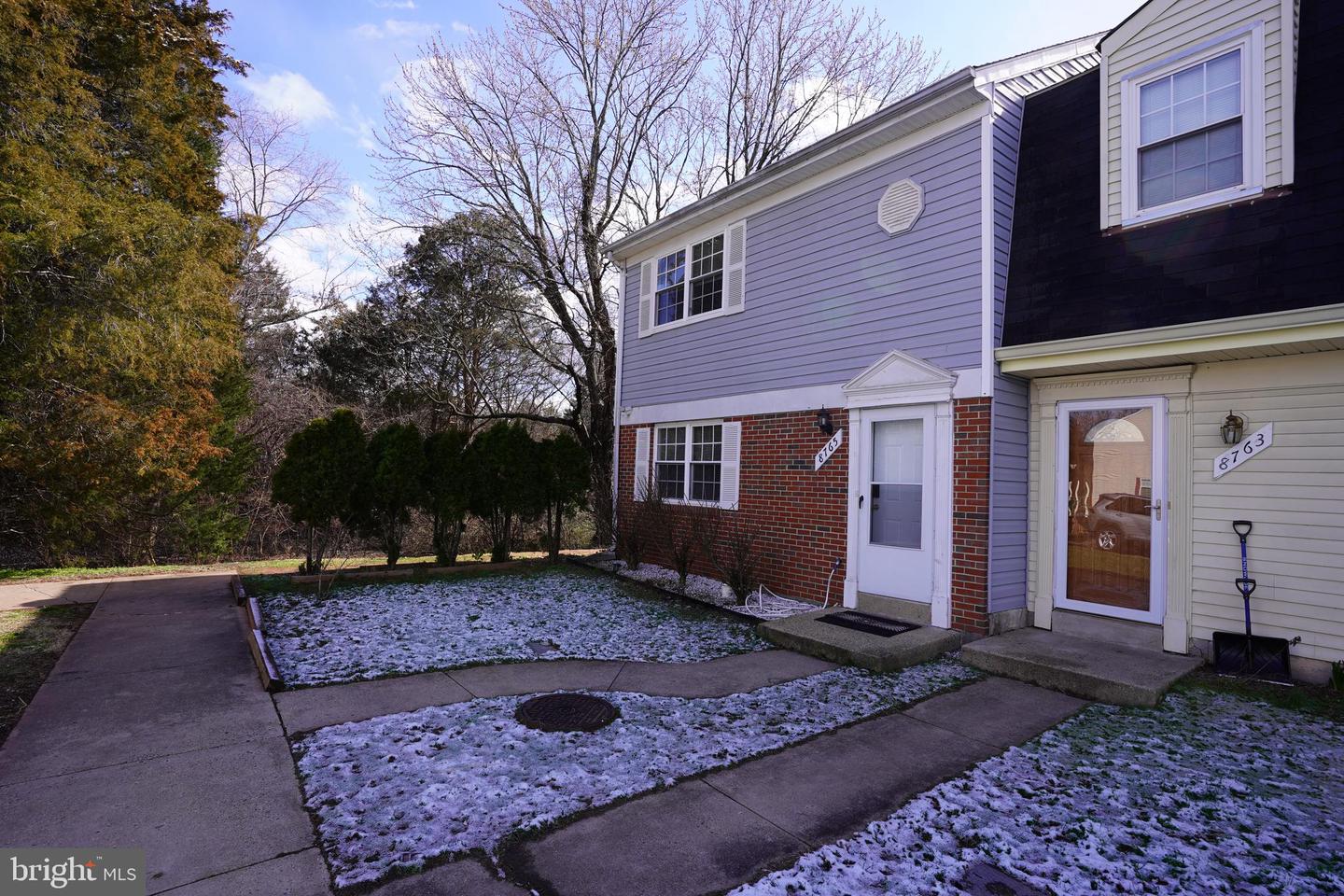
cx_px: 672
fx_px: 635
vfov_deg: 70.4
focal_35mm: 17
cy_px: 448
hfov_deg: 93.3
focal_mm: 17
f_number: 9
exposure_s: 1/100
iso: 100
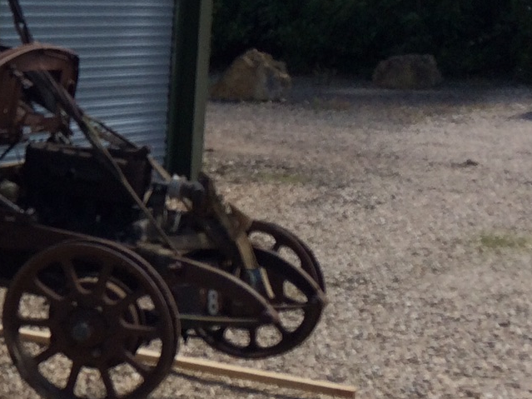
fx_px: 1429
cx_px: -263
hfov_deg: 18.7
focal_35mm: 93
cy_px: 75
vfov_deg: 15.8
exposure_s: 1/1520
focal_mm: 4.15
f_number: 2.2
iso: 32
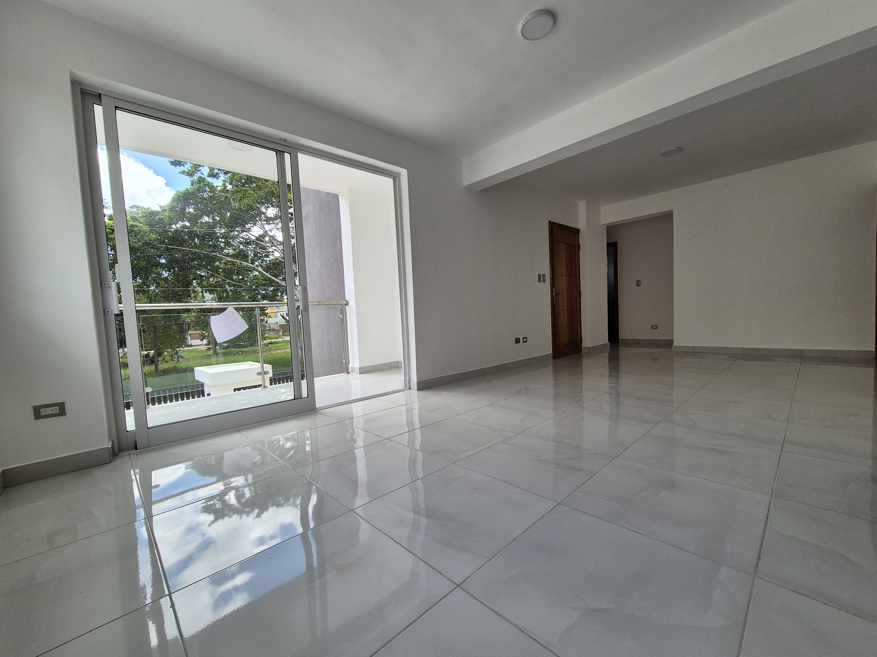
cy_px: 328
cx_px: 438
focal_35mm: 13
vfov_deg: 89.9
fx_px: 329
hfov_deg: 106.2
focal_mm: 2.2
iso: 80
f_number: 2.2
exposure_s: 1/718
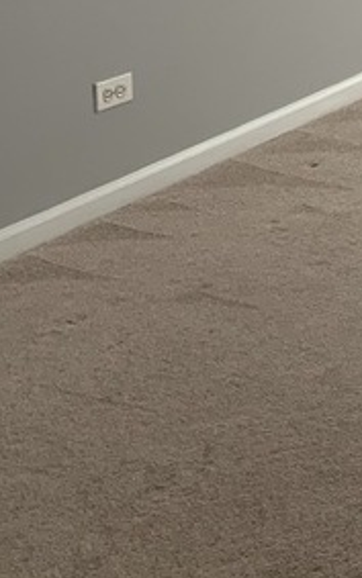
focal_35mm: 105
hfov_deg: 11.4
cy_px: -206
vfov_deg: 18.3
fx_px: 1657
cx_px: 697
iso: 100
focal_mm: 4.25
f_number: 1.8
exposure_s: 1/86
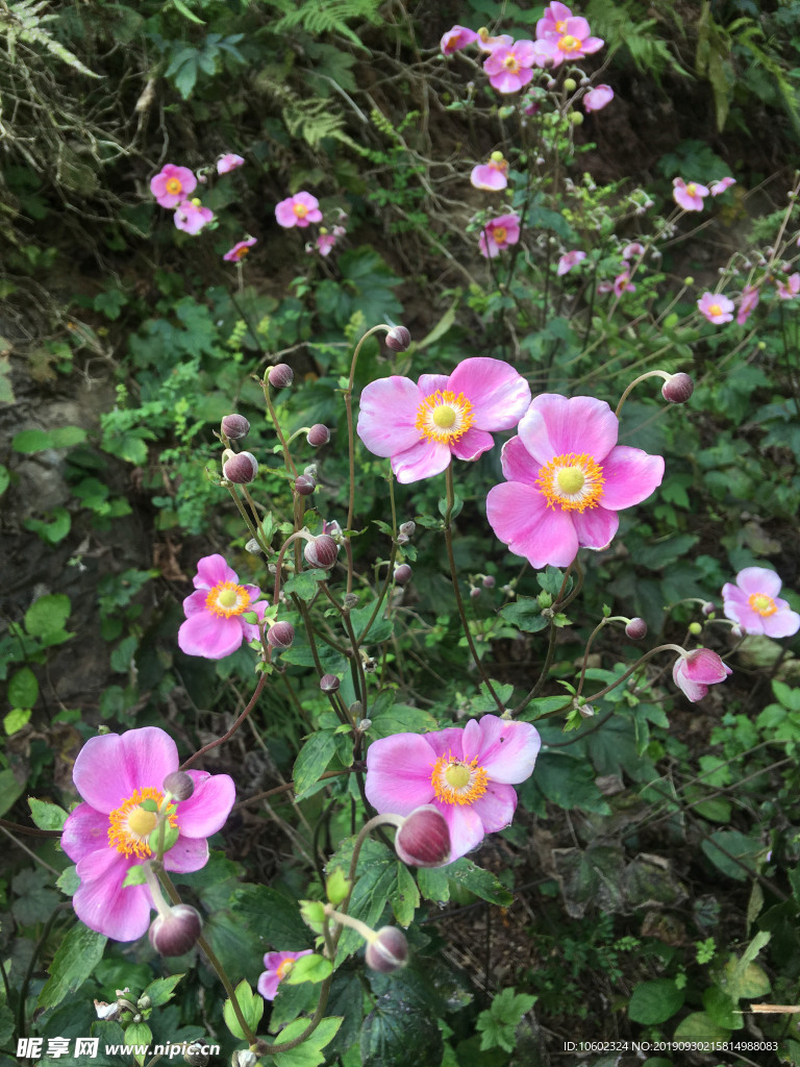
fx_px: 894
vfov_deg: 61.7
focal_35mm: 29
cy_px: 534
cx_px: 400
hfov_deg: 48.2
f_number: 2.2
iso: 25
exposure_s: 1/349
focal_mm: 4.15
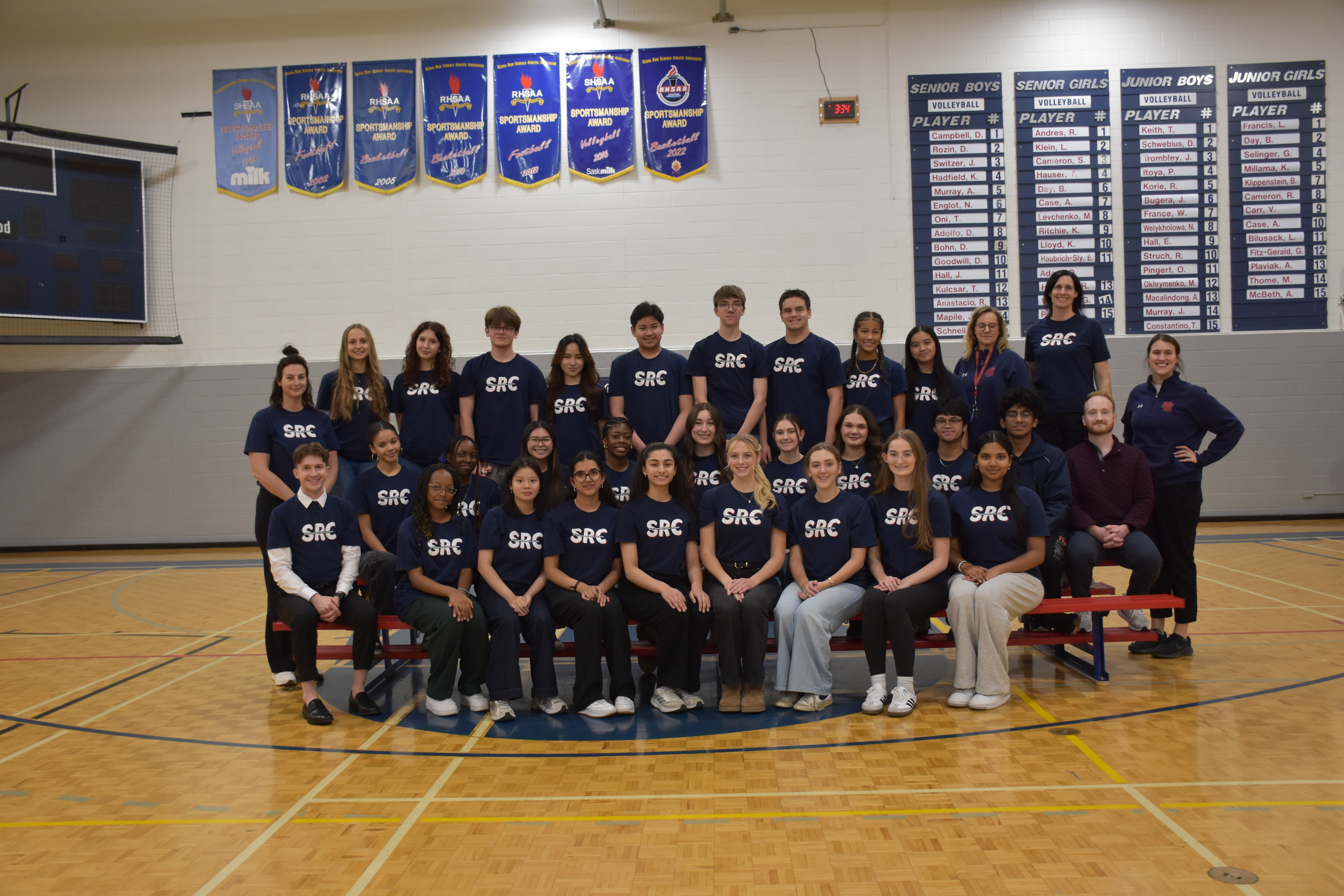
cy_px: 448
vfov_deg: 40.0
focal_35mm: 33
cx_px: 672
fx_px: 1232
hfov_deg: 57.2
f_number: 4.5
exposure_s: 1/80
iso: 800
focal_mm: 22
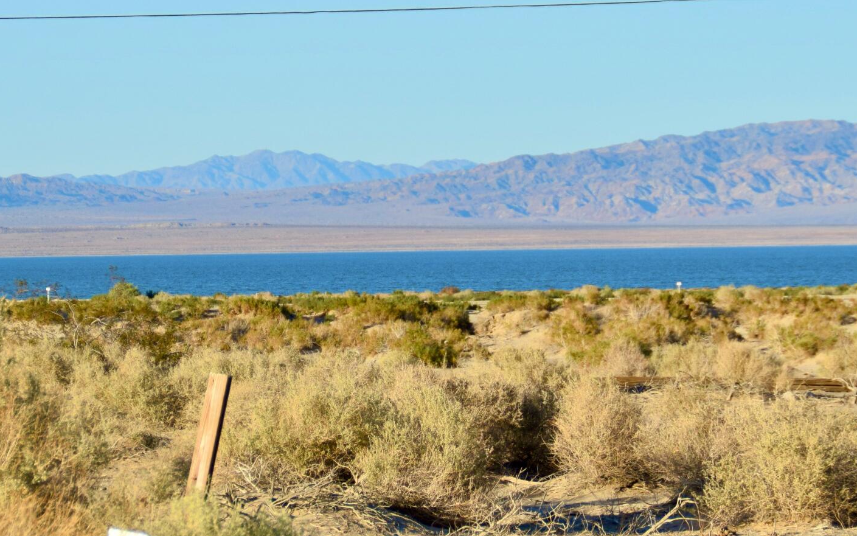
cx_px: 326
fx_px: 5702
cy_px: 160
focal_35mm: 244
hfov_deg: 8.6
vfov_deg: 5.4
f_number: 7.1
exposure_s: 1/800
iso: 200
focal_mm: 75
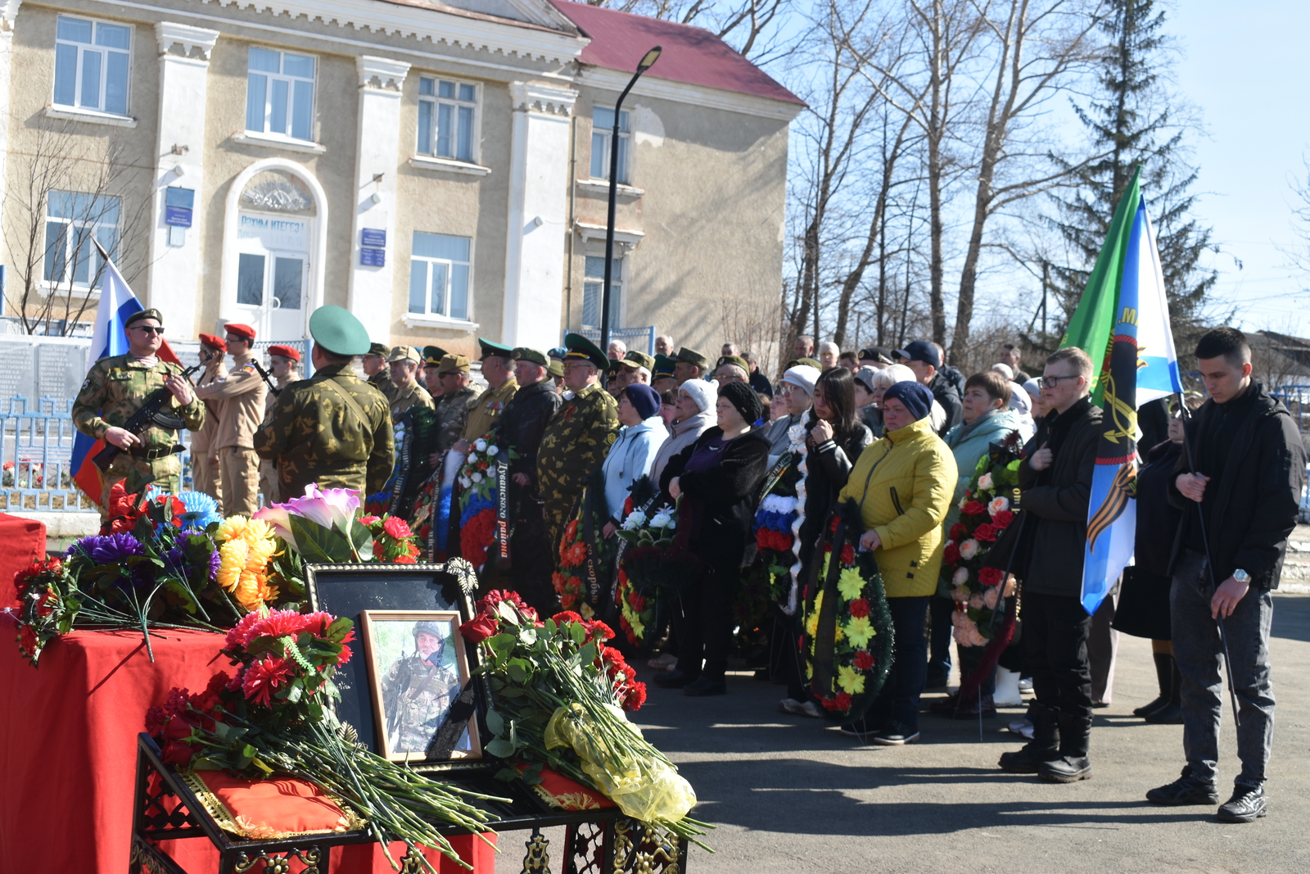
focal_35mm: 52
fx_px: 1910
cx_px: 655
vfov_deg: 25.8
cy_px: 437
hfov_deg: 37.8
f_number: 9
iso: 100
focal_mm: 35
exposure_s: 1/200
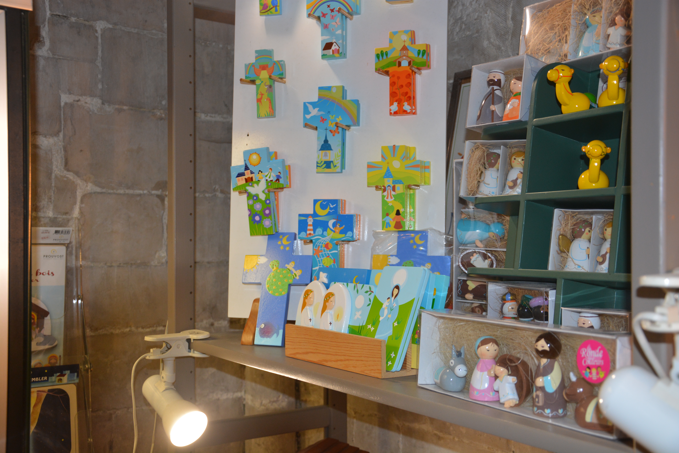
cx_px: 340
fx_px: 792
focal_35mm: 42
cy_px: 226
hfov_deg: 46.4
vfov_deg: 31.9
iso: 450
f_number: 4
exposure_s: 1/60
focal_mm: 28
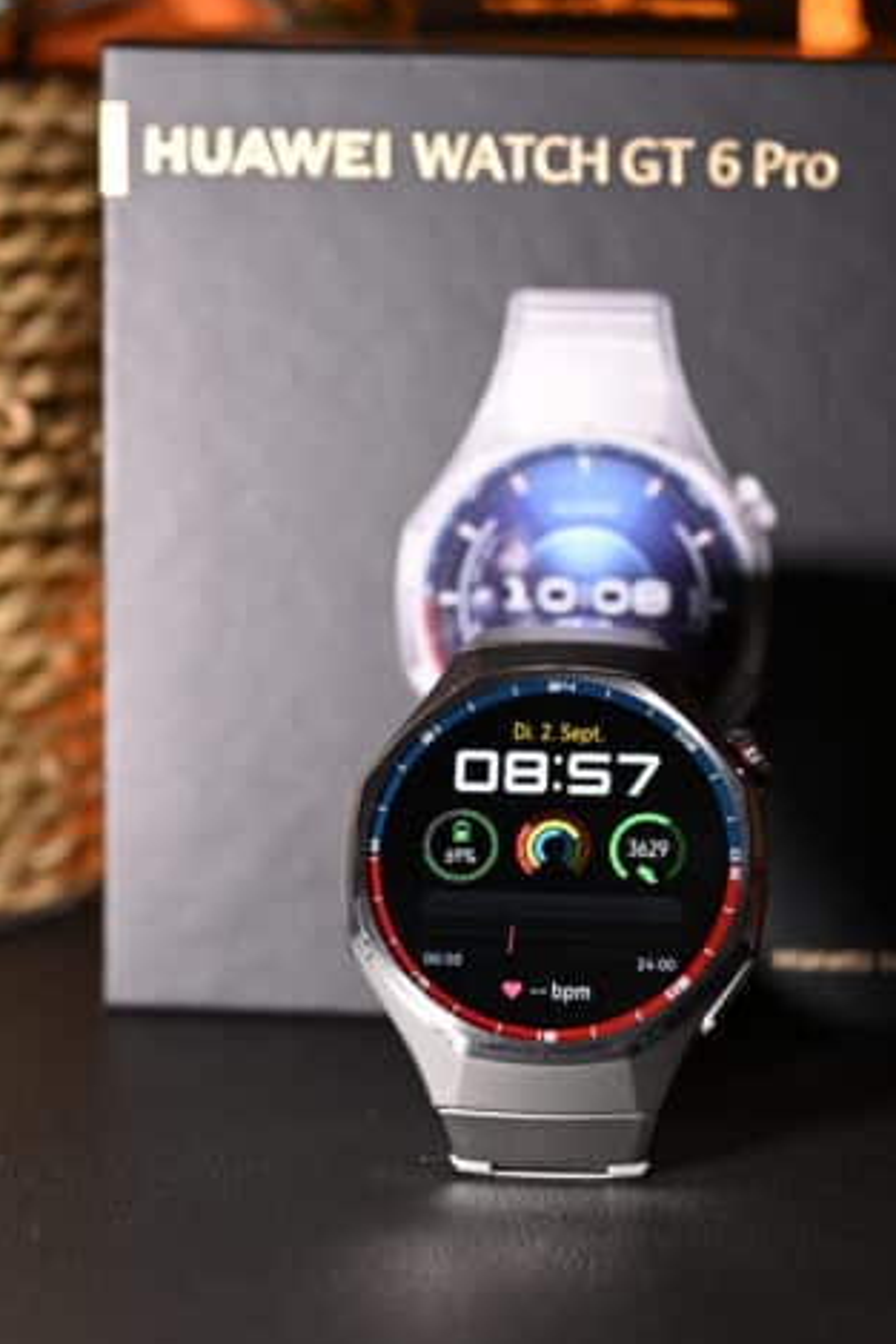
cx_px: 607
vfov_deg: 17.3
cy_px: 708
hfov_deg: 11.6
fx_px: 4402
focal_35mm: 118
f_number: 5
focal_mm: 71
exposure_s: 1/80
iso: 900
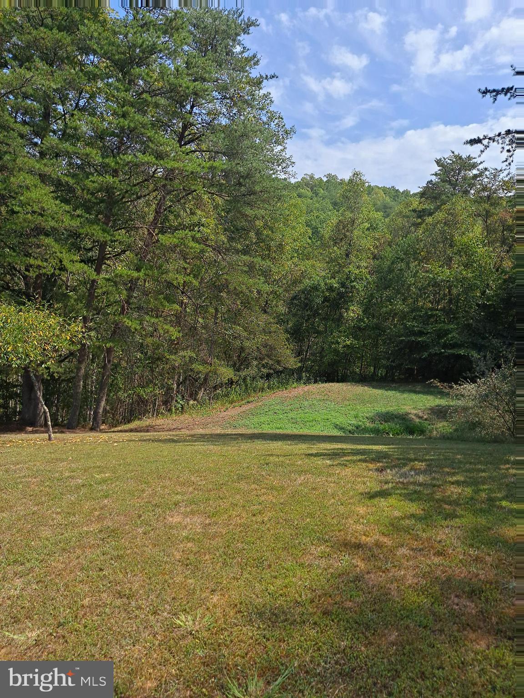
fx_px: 505
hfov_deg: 54.9
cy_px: 349
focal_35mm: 25
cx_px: 262
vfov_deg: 69.4
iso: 32
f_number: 2
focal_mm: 4.6
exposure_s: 1/1337
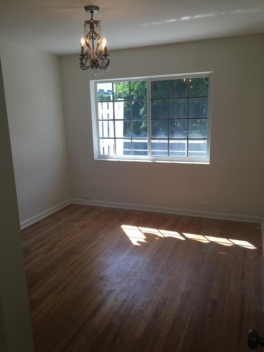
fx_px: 295
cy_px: 176
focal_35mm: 29
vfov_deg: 61.7
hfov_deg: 48.2
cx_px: 132
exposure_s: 1/145
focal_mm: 4.15
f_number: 2.2
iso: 25
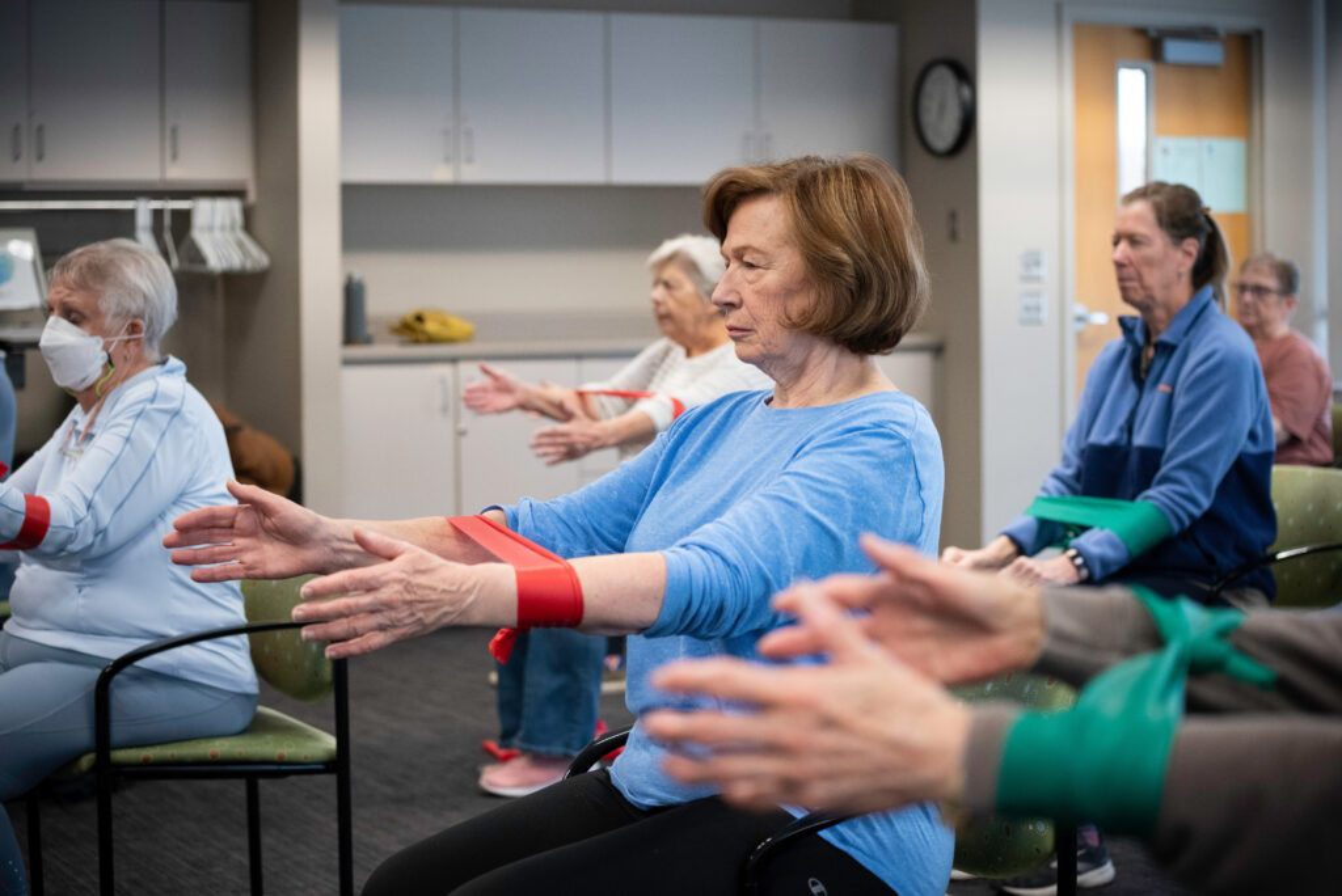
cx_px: 671
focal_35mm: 70
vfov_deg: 19.5
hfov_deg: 28.8
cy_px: 448
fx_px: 2611
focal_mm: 70
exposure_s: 1/160
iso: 1600
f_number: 4
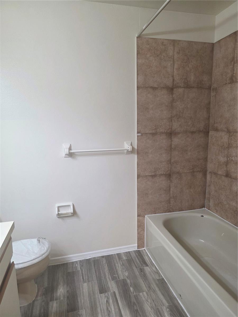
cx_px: 119
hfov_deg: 58.9
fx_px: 211
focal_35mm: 23
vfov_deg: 73.9
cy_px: 158
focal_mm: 6.3
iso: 200
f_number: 1.7
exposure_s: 1/120
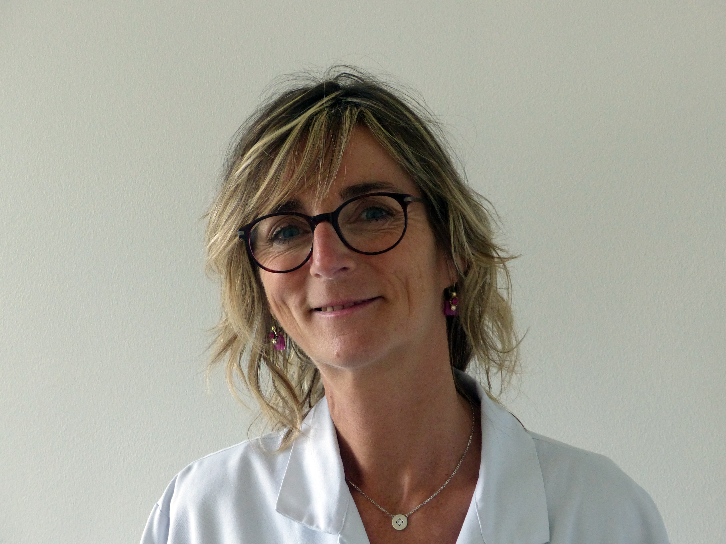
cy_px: 272
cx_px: 363
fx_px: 1510
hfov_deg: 27.0
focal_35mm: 72
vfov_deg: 20.4
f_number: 3.5
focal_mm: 13
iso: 320
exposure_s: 1/60
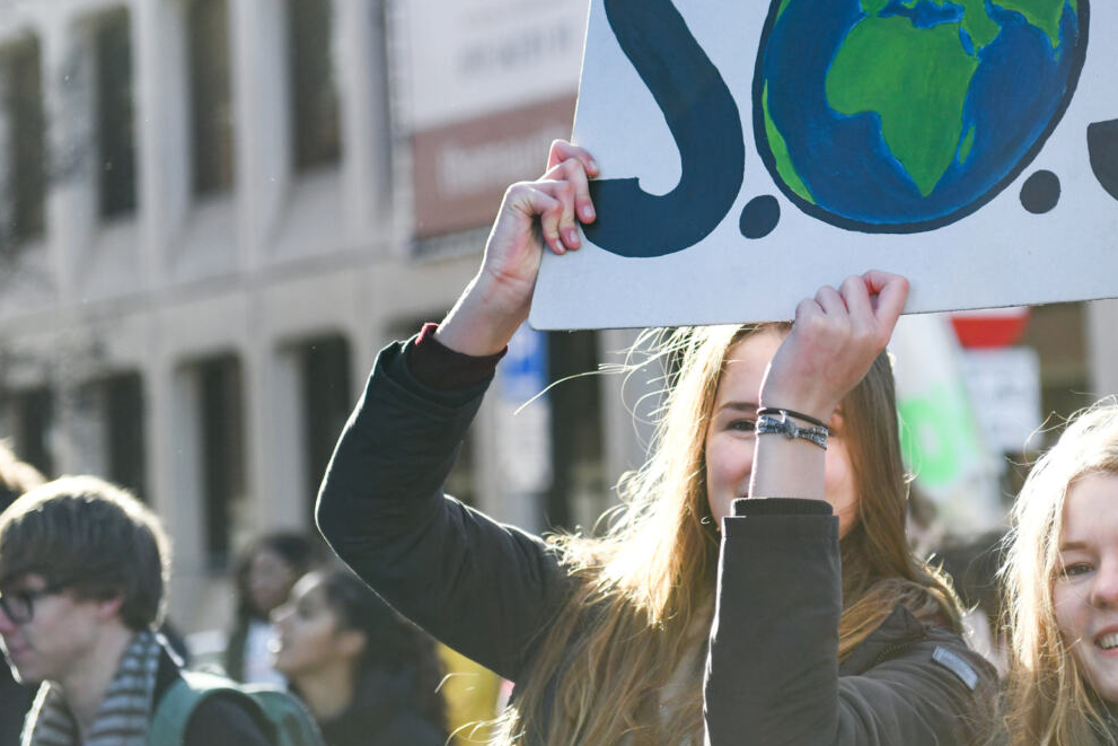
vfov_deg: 12.1
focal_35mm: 113
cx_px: 822
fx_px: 3510
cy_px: 162
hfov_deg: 18.0
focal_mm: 70
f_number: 2.8
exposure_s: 1/4000
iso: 640
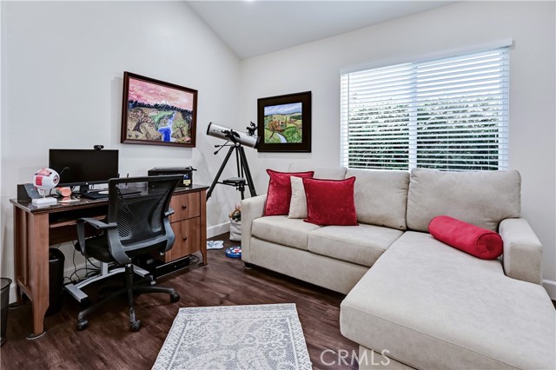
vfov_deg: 72.0
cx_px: 278
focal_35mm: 16
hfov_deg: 95.0
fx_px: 255
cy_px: 185
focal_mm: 16.5
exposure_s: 1/125
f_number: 7.1
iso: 400
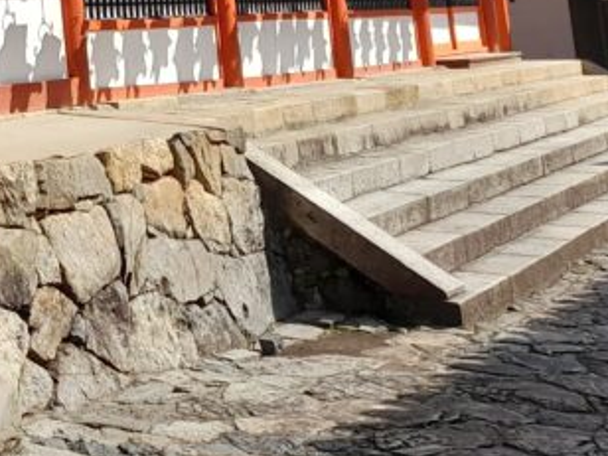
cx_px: -274
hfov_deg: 20.5
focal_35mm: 83
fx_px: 1458
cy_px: -219
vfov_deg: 16.3
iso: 20
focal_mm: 4.6
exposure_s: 1/418
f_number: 2
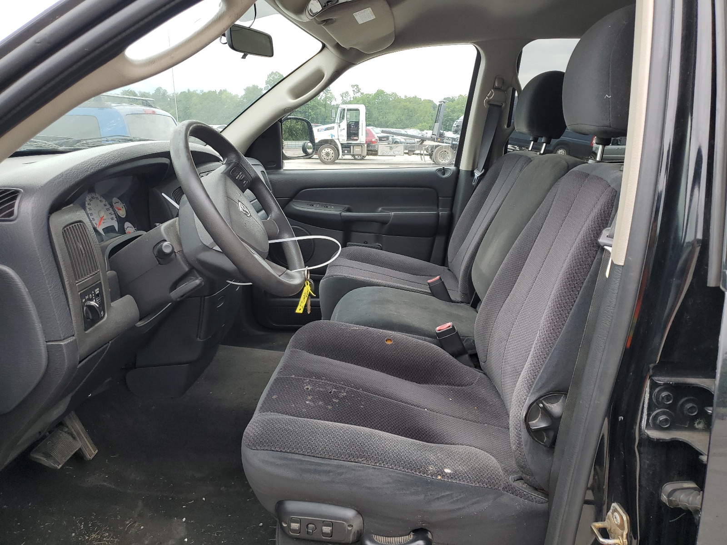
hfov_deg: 67.3
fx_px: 546
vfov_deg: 53.1
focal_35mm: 26
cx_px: 364
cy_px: 272
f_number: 1.5
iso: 50
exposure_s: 1/323
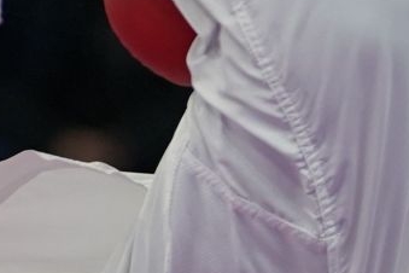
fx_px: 16347
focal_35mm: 1439
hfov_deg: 1.4
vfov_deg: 1.0
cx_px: 187
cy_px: 156
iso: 1600
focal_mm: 181
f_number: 2.8
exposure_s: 1/1000
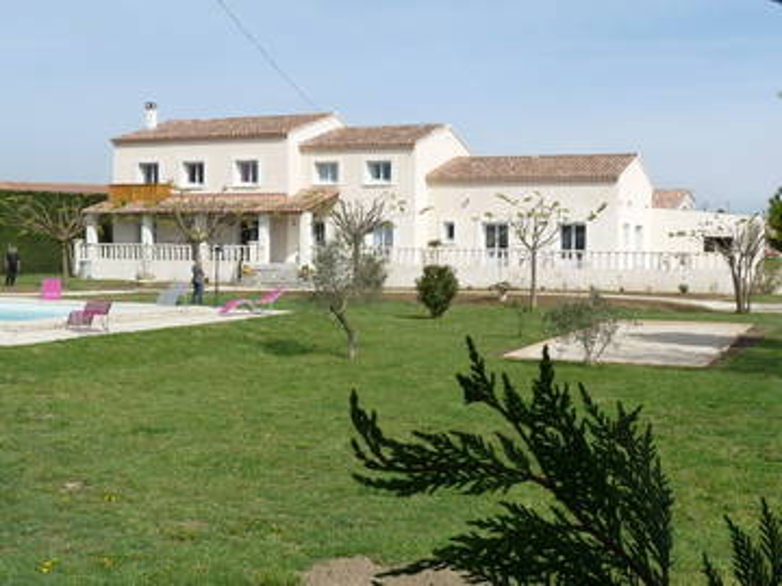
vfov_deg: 32.9
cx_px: 391
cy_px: 293
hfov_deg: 42.9
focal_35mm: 44
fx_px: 994
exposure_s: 1/800
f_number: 4.5
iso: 100
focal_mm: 6.6
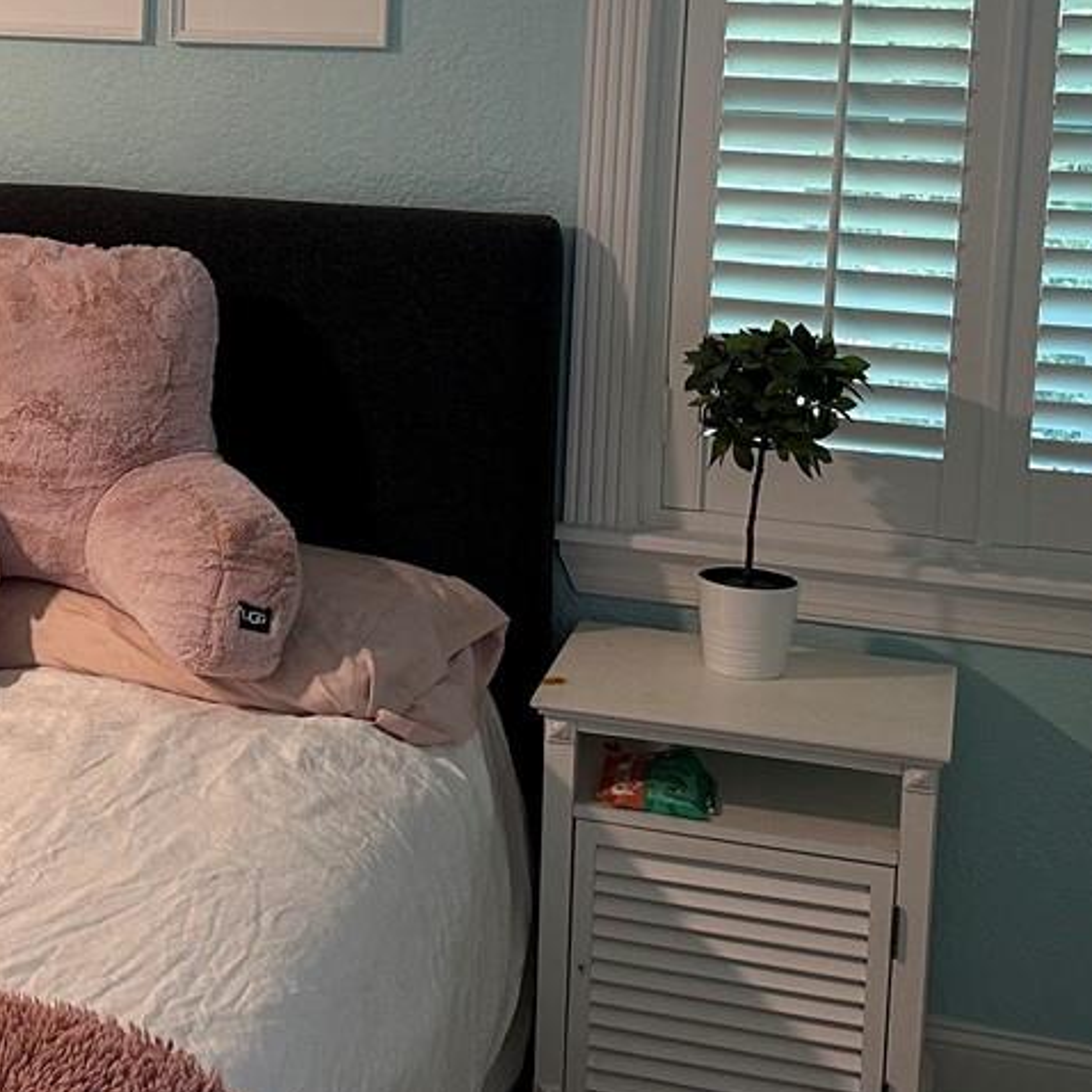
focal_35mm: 71
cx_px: -7
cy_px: 192
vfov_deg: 23.9
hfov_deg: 23.3
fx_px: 2534
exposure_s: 1/60
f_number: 1.78
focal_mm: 6.86
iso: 200
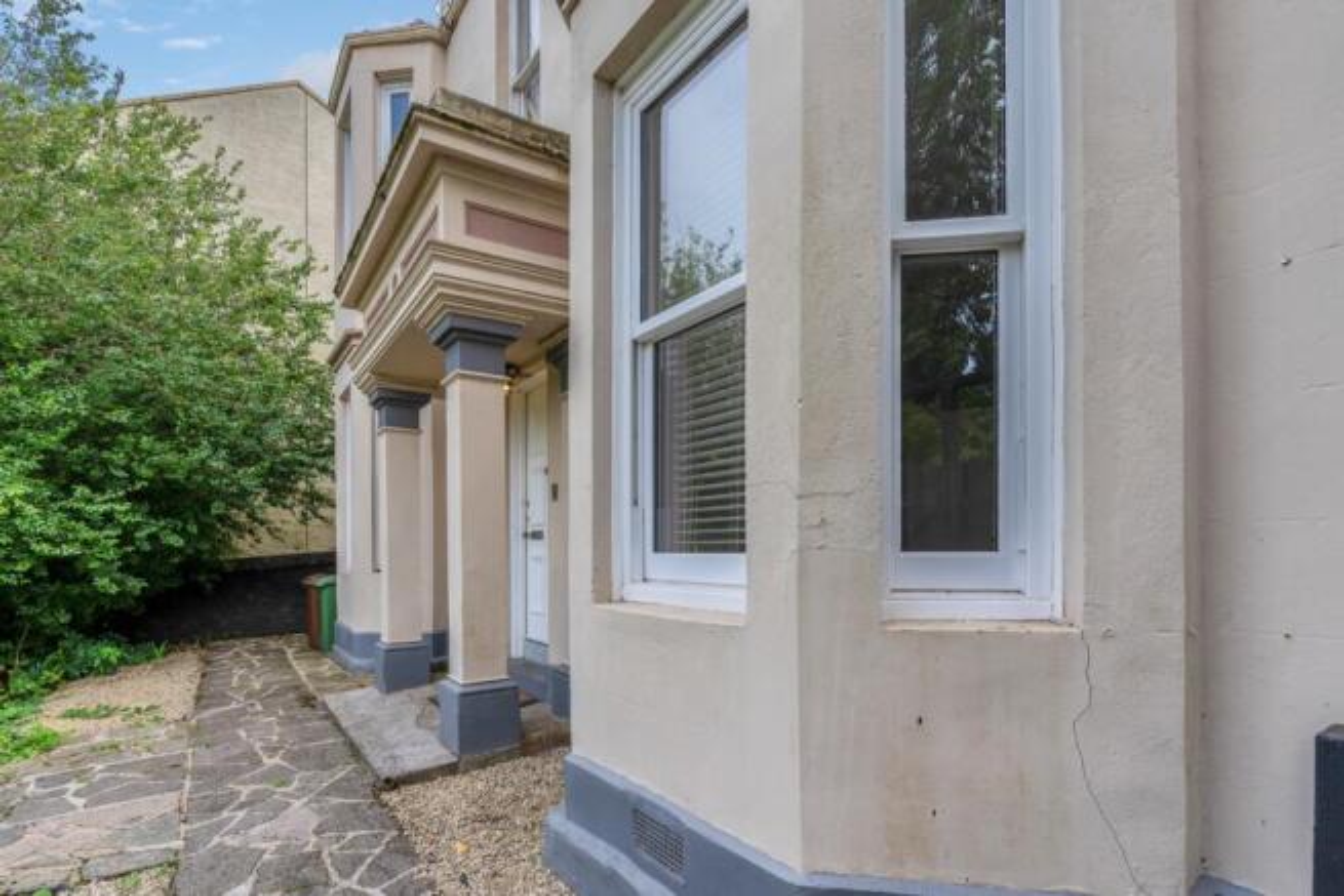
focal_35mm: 16
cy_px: 448
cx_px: 672
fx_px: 597
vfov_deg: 73.8
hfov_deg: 96.7
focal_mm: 16
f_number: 9
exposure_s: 1/100
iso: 200
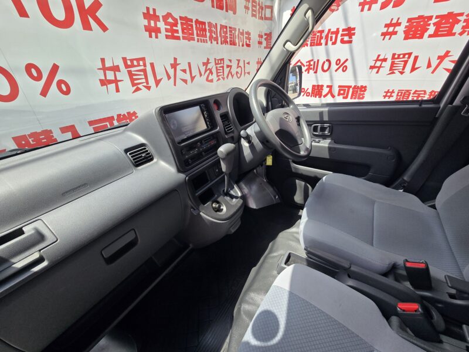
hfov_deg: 106.2
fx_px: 176
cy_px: 176
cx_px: 234
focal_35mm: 13
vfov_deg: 89.9
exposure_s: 1/553
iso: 50
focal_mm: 2.2
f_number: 2.2
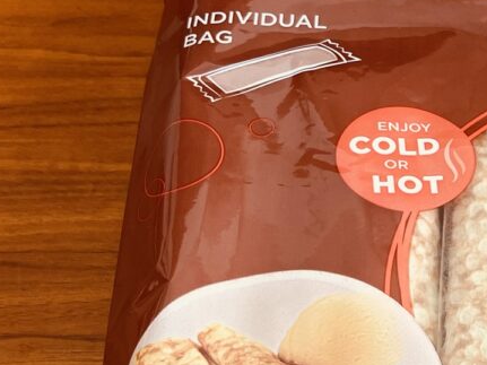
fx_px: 1097
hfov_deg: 23.9
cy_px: 283
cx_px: 488
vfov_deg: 18.7
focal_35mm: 78
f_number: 1.8
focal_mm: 3.99
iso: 64
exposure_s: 1/121
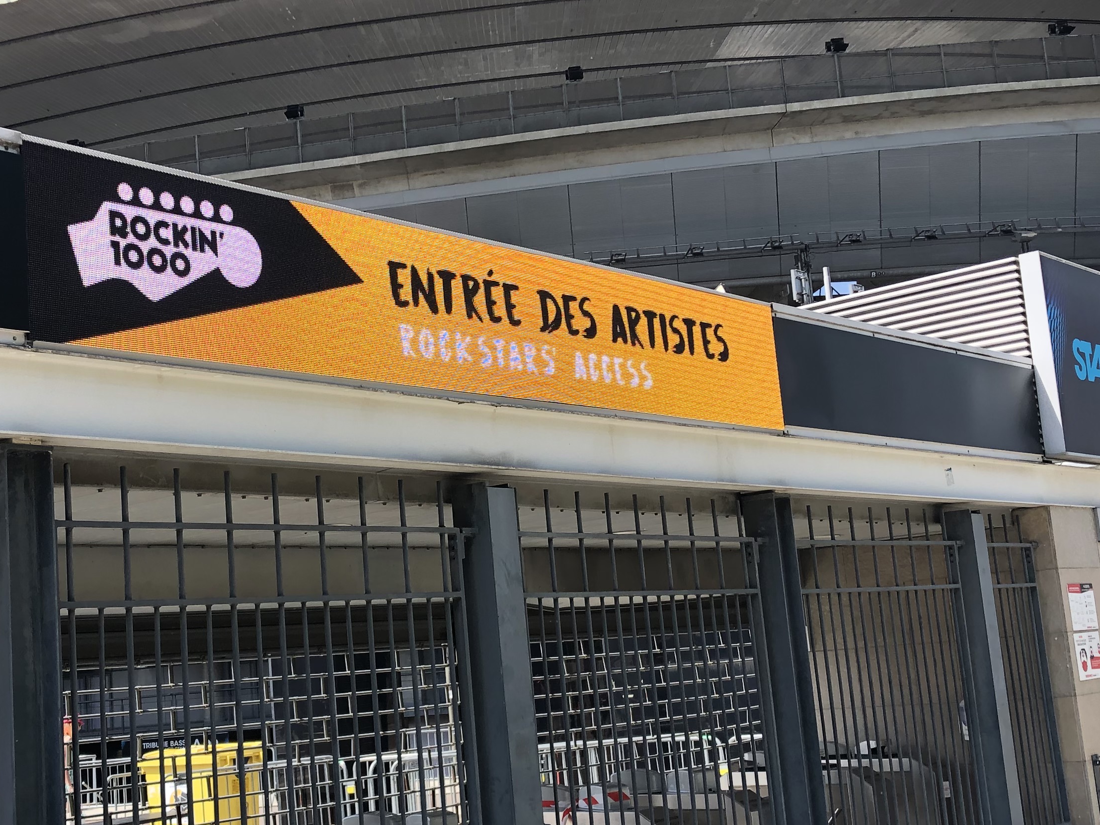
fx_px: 1620
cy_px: 425
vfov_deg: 28.6
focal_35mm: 51
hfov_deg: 37.3
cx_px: 418
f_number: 1.8
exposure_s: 1/600
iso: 20
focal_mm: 3.99
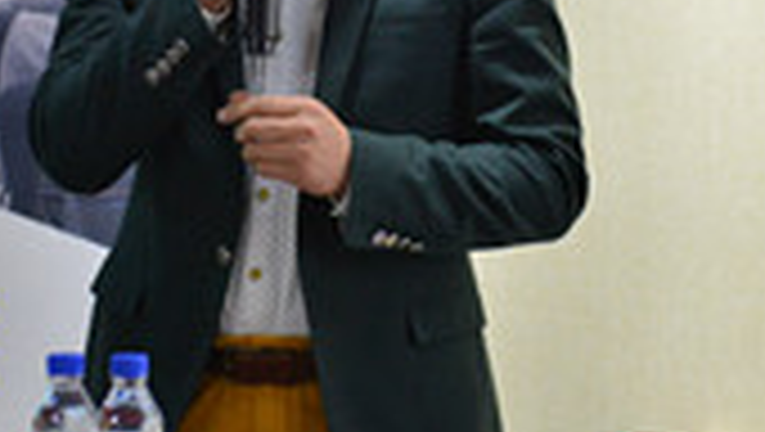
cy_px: -7
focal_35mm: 215
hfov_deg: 10.0
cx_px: 234
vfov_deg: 5.7
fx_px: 4365
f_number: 2.8
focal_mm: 70
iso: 2000
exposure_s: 1/320
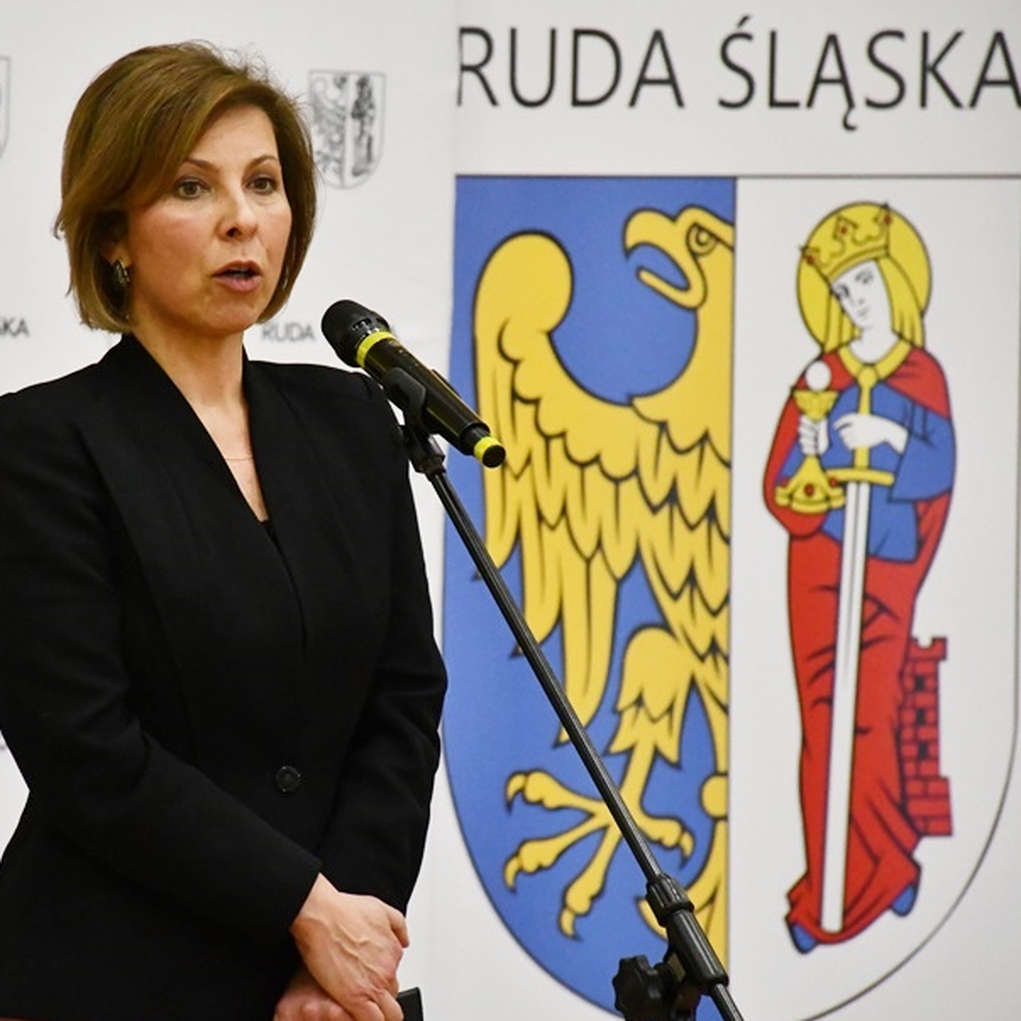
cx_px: 313
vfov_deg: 5.9
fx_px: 9877
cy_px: 495
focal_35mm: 296
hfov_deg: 5.9
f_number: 5.6
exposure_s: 1/250
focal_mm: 140
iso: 6400
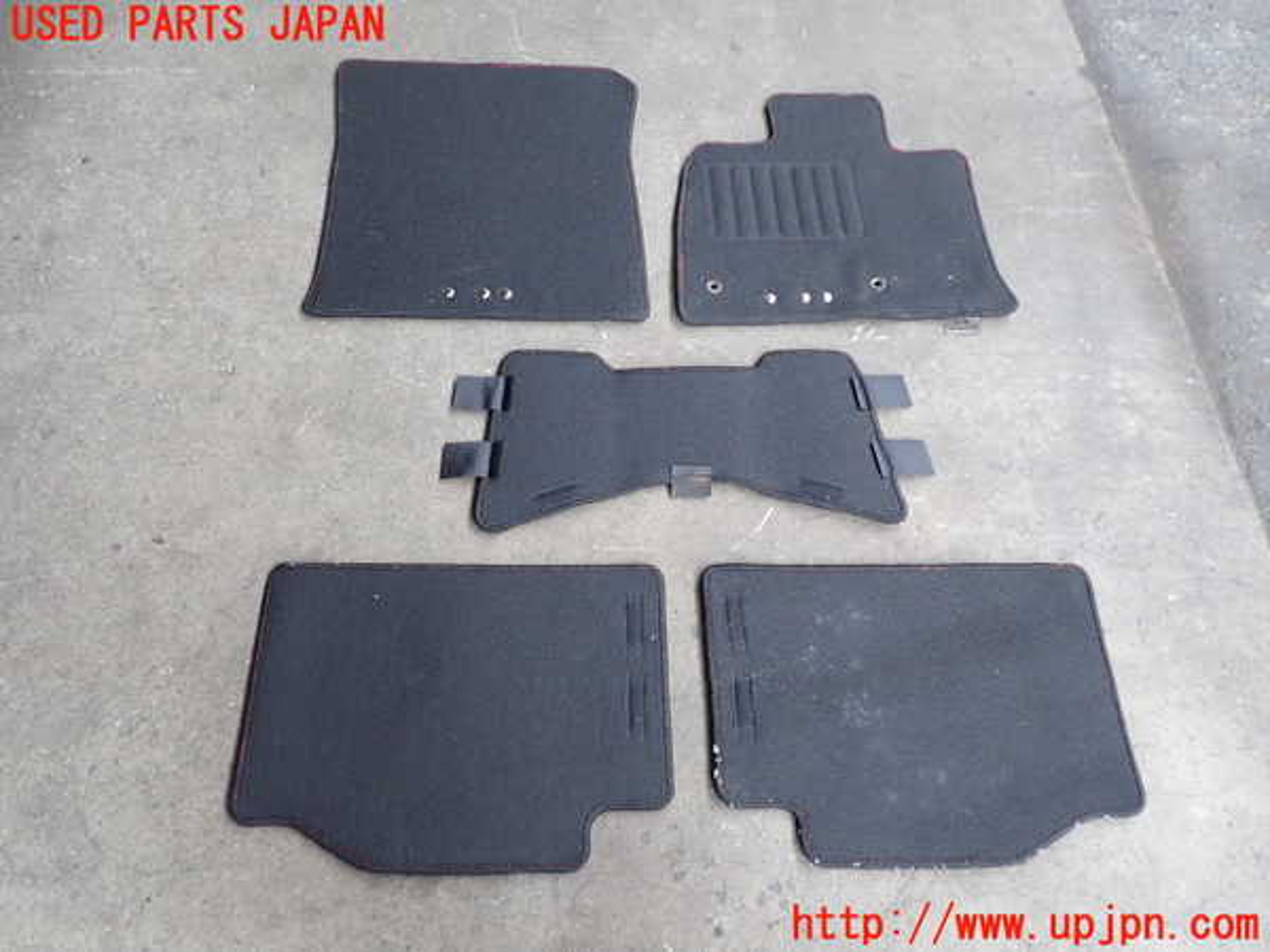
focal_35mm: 30
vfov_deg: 46.8
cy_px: 476
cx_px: 635
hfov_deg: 60.0
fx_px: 1101
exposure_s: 1/125
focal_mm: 5.4
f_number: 2.3
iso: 200
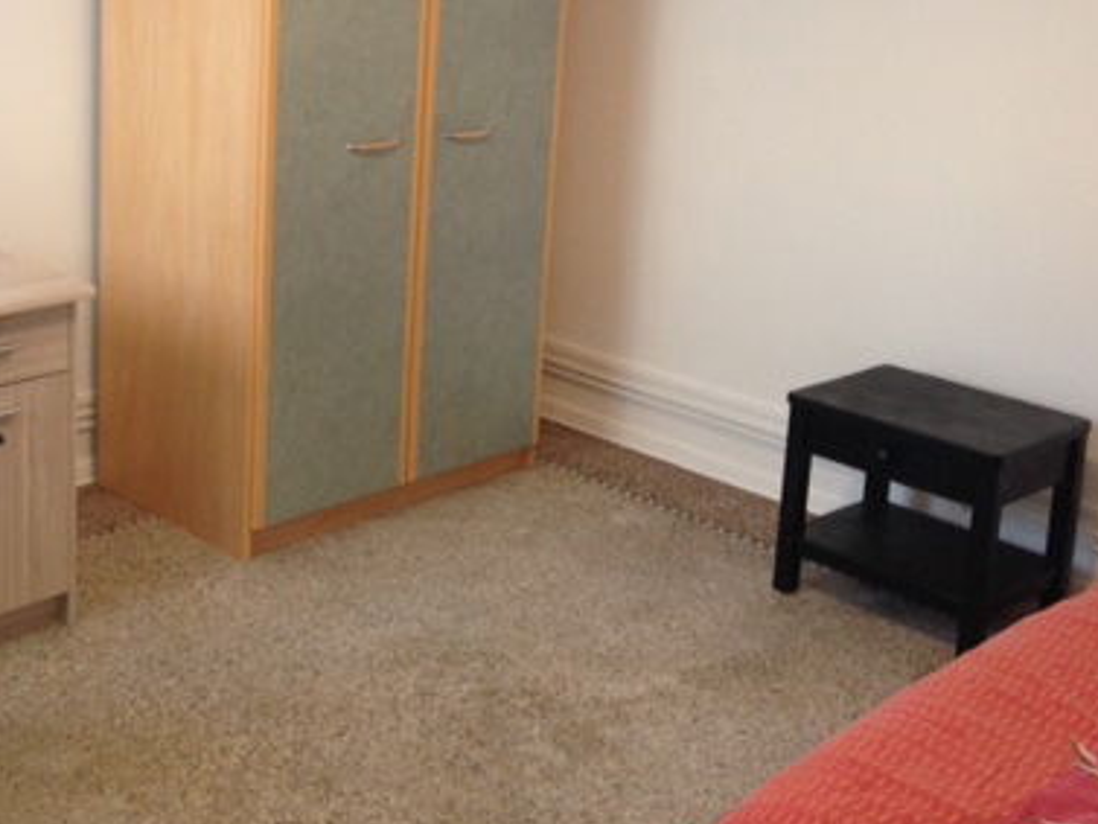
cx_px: 277
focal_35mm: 56
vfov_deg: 25.8
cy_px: 207
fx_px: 1777
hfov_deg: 33.7
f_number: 2.4
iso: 100
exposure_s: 1/20
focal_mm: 4.12
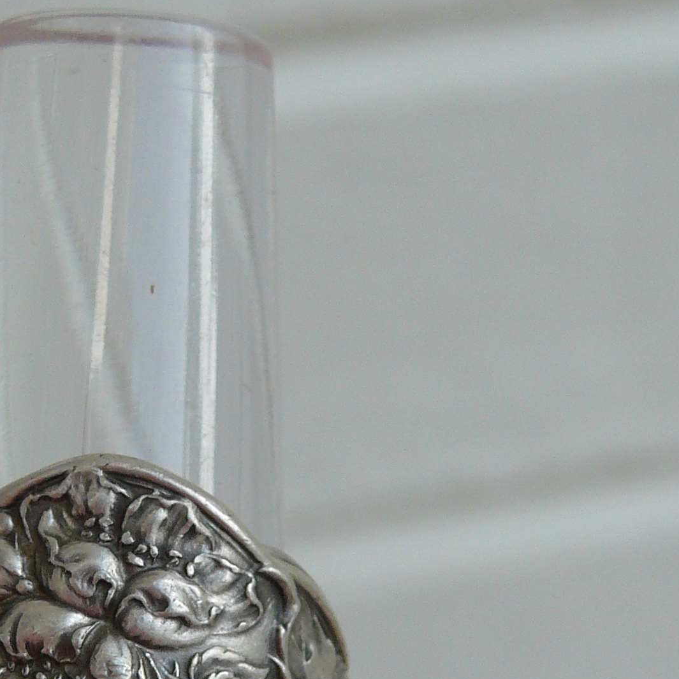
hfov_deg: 9.3
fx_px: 4150
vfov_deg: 9.3
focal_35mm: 187
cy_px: 646
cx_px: 234
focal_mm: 12.2
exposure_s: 1/200
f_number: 4
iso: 100
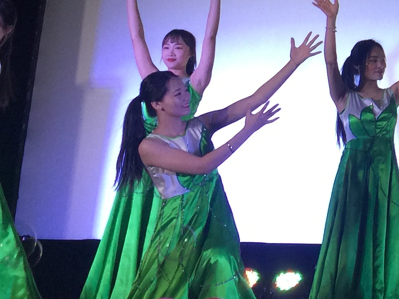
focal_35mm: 108
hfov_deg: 16.2
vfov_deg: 13.3
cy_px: -76
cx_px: 651
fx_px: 1245
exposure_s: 1/33
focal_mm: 4.15
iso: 32
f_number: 2.2
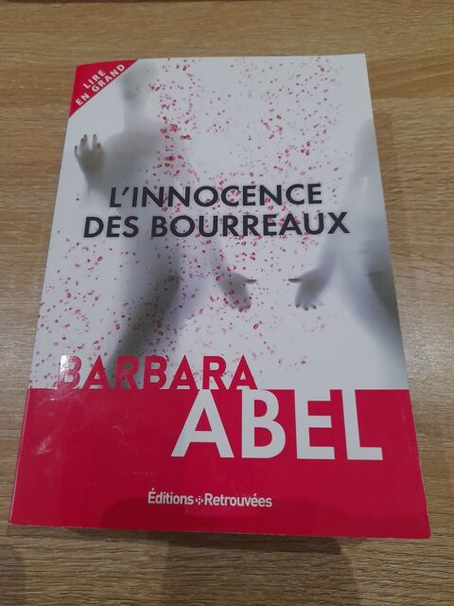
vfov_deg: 69.4
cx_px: 227
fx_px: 437
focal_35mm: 25
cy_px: 303
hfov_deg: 54.9
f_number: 2
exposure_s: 1/60
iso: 320
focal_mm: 4.6
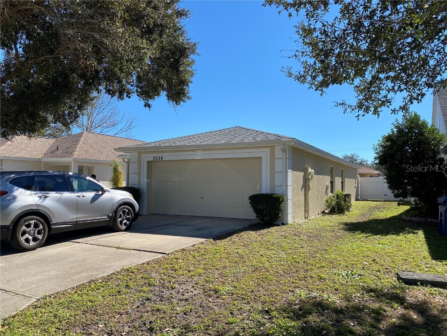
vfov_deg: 53.1
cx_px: 224
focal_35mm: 26
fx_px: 336
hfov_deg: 67.3
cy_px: 168
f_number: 1.8
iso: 32
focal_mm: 4.25
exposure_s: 1/2358
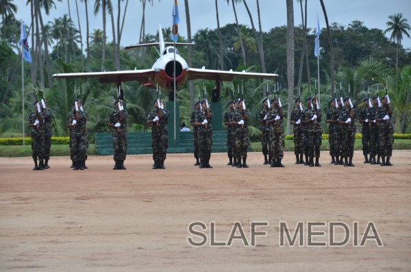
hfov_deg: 13.1
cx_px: 206
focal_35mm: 158
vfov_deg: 8.7
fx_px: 1794
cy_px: 136
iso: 250
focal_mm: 105
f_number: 5.6
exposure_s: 1/100
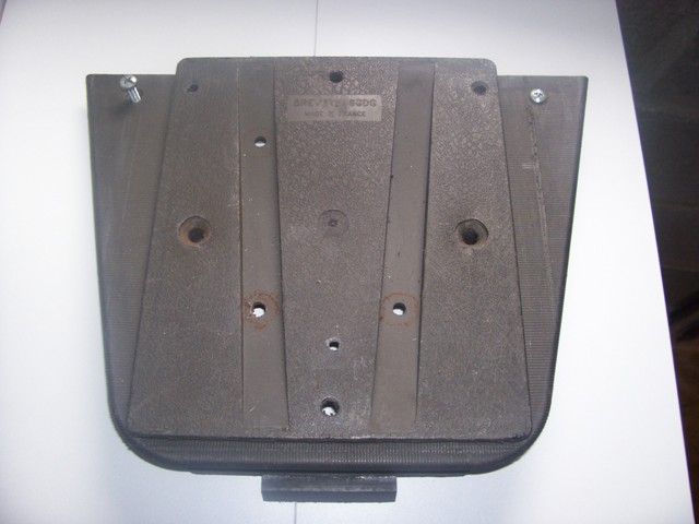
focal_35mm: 34
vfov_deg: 41.8
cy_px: 262
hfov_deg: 54.0
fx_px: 687
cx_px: 350
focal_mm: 5.6
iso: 80
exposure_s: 1/64
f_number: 2.7
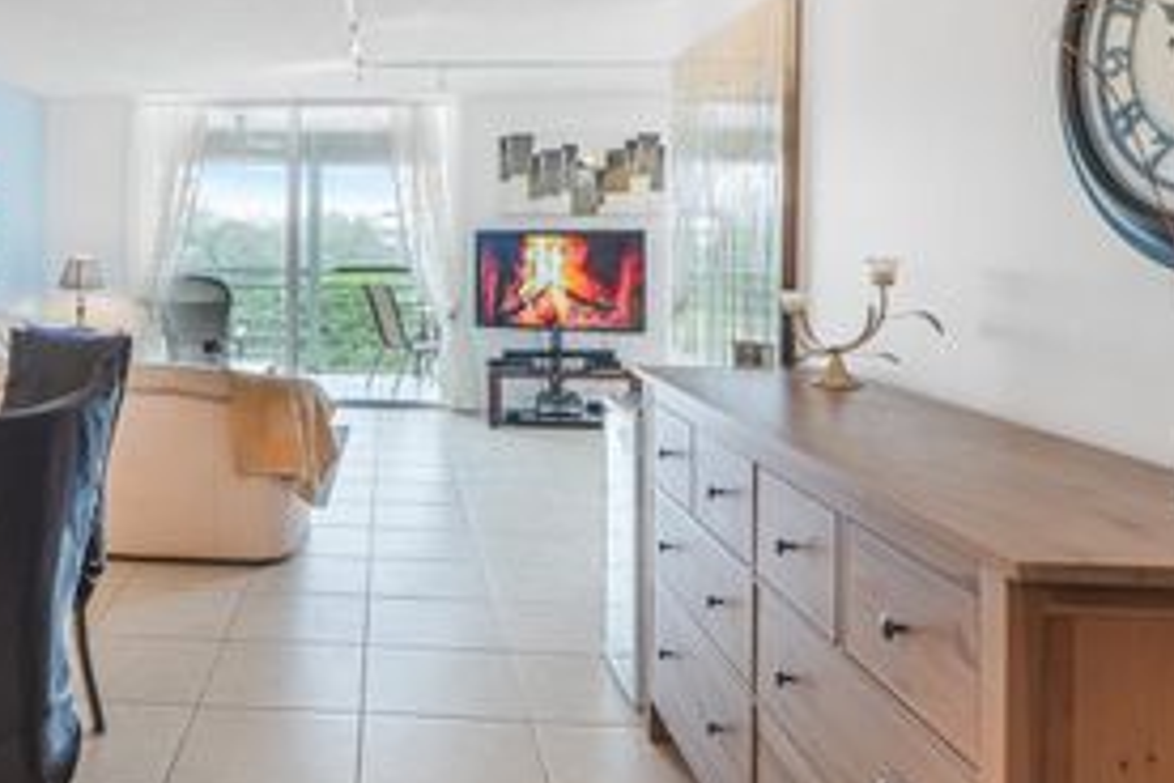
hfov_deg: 60.1
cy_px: 179
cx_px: 289
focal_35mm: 29
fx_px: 946
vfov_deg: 43.3
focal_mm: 16
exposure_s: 1/100
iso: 640
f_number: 5
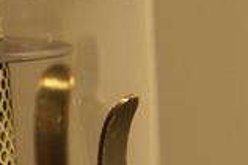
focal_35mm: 721
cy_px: 93
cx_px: -78
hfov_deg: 2.9
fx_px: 4962
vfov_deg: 1.9
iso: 200
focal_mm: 43.42
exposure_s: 1/25
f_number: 3.5
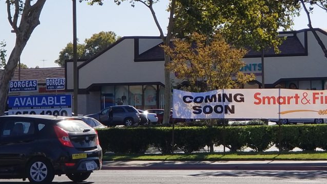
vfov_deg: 14.6
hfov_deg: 25.7
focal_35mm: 82
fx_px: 711
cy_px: 19
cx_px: 221
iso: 25
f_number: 2.4
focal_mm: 6
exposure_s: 1/1065
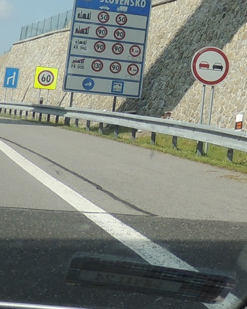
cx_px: 320
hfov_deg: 14.3
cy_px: -45
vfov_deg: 17.9
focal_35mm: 103
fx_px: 942
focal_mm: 4.3
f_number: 3
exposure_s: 1/1000
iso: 100
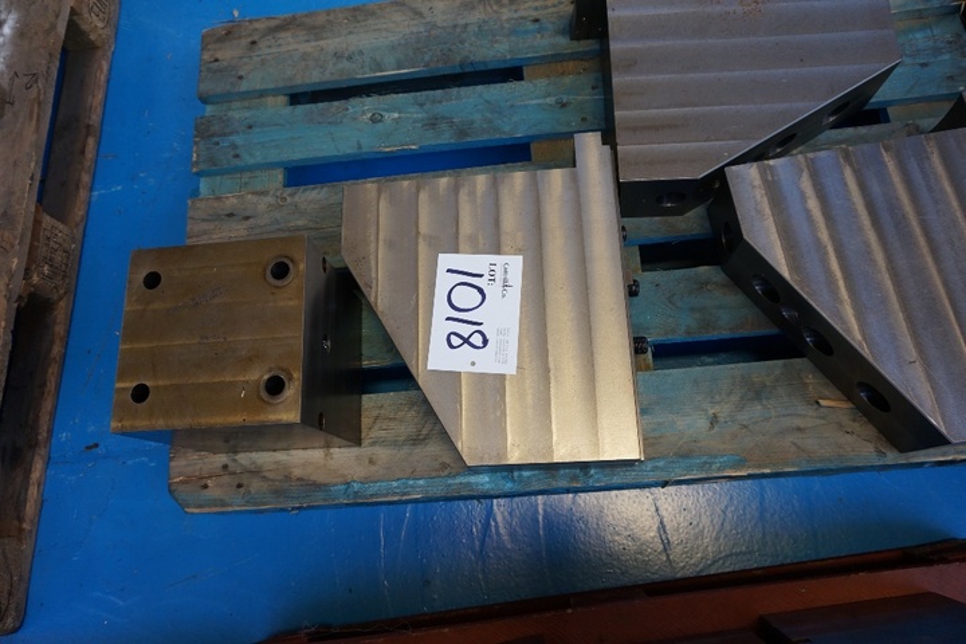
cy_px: 322
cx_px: 483
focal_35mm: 24
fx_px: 644
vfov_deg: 53.1
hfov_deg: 73.7
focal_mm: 16
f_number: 4
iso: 500
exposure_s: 1/160
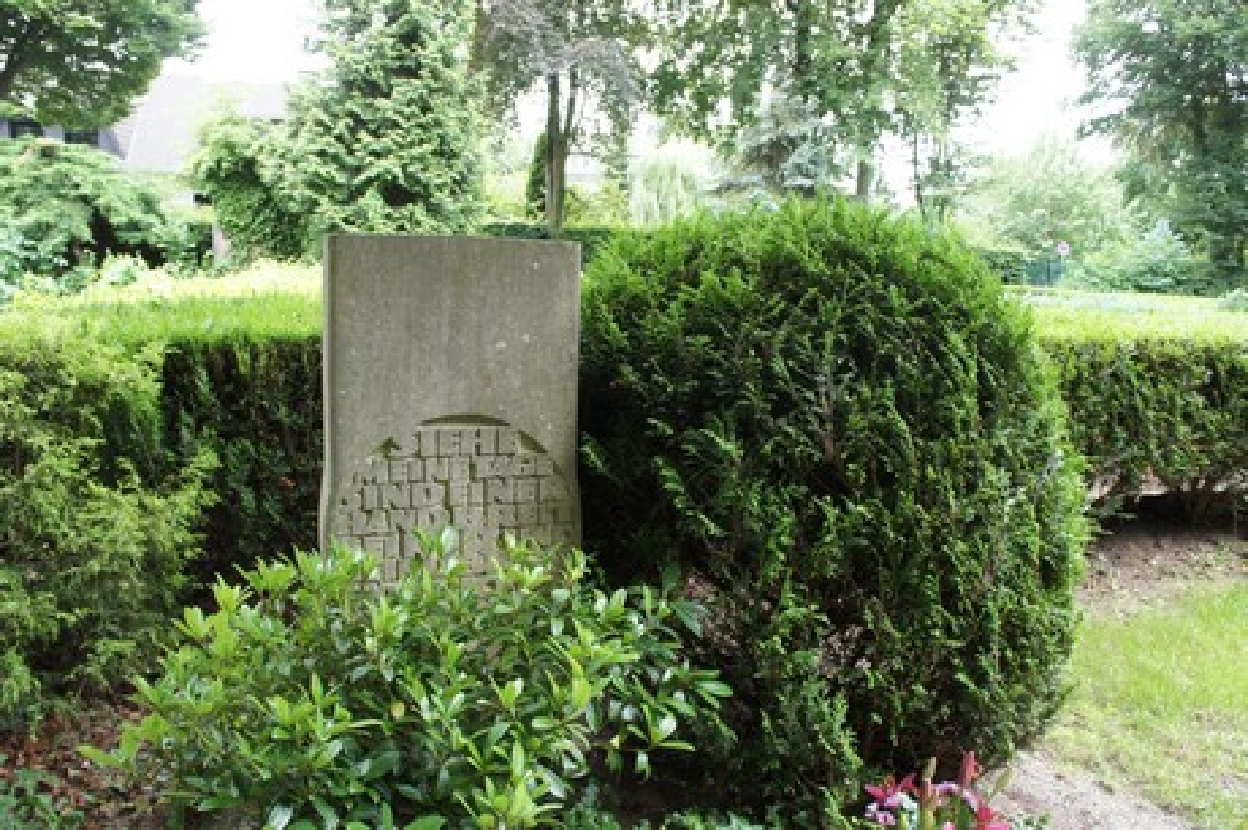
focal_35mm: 27
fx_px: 935
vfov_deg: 47.9
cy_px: 415
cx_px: 624
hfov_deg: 67.4
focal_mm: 18
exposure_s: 1/250
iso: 1000
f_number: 4.5
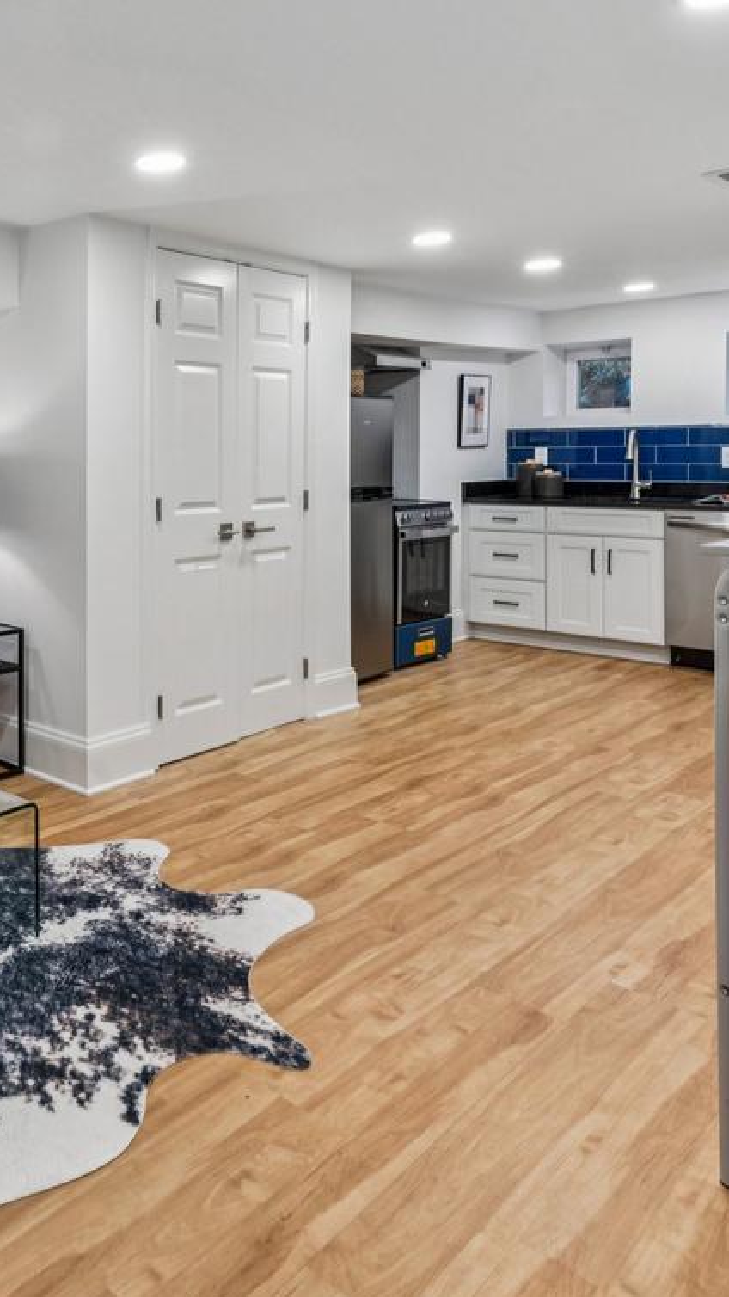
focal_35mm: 28
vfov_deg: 66.8
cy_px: 480
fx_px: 962
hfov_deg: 37.0
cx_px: -7
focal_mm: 14
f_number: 9
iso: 250
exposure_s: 1/10
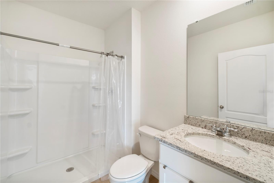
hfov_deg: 100.4
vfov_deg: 77.3
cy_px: 92
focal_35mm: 15
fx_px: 114
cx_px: 137
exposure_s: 1/2
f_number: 13
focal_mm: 10
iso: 160
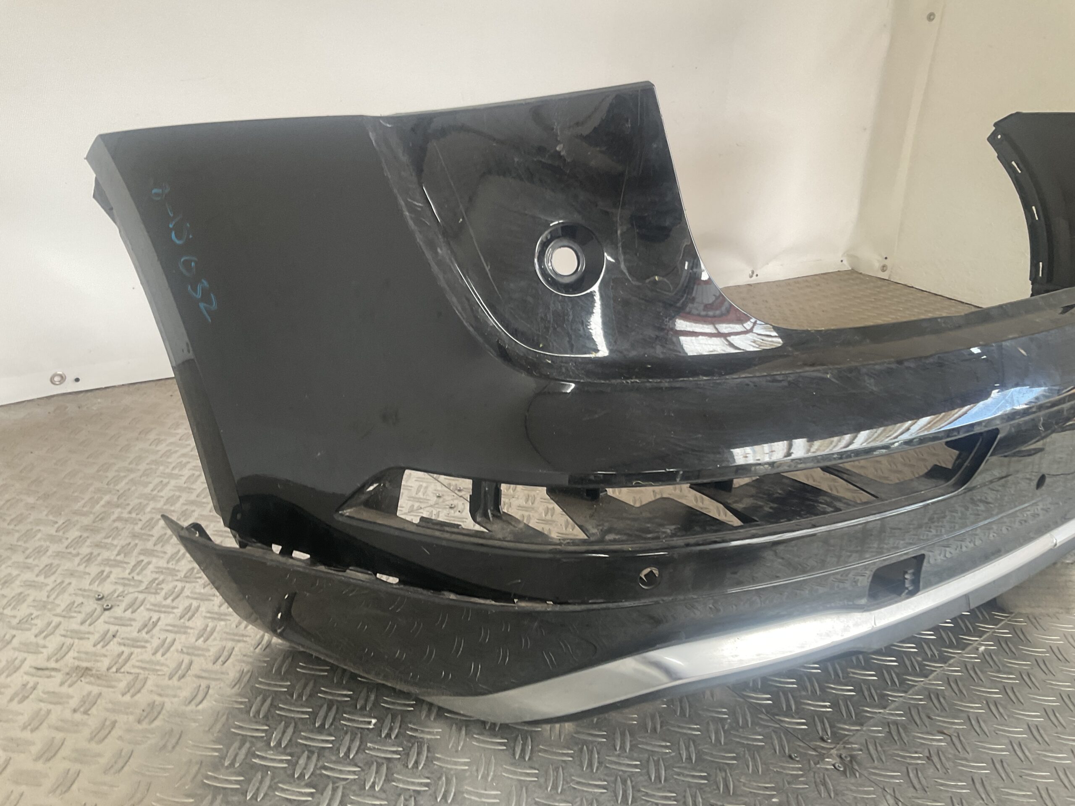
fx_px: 901
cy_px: 403
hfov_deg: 61.7
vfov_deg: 48.2
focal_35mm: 29
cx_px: 538
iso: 50
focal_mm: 3
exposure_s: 1/50
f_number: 1.8
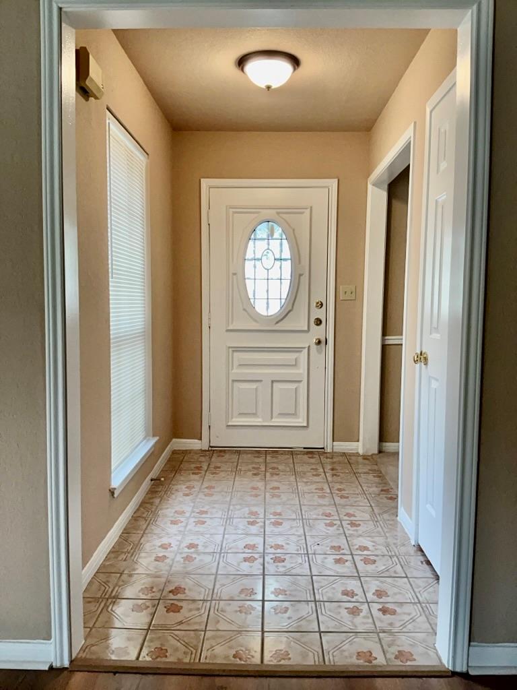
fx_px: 538
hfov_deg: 51.4
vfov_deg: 65.3
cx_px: 258
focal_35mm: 27
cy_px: 345
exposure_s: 1/100
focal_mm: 3
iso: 100
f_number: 1.8
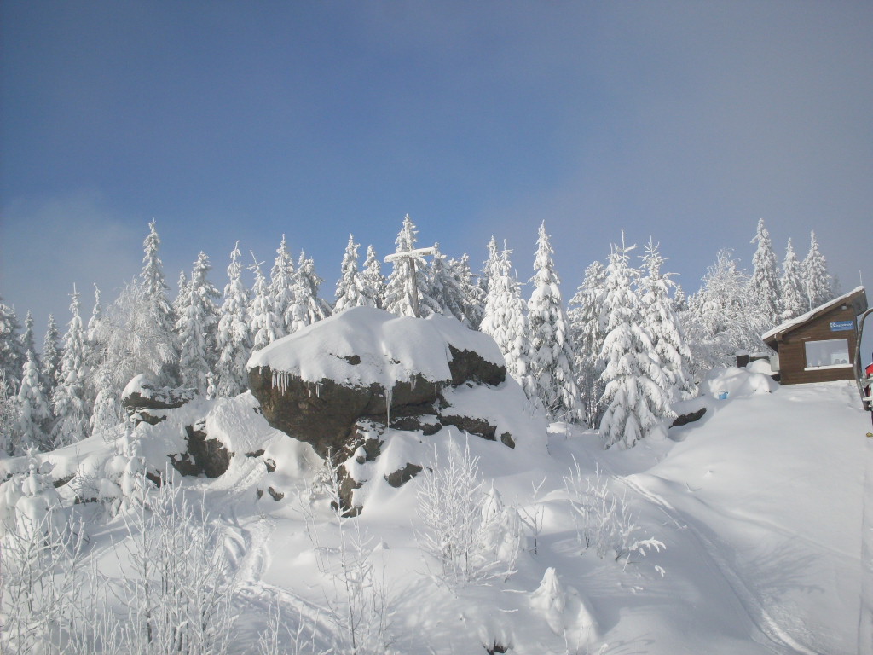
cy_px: 328
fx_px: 958
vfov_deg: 37.7
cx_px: 436
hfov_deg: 49.0
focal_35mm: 38
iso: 80
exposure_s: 1/500
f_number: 8.4
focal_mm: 6.3
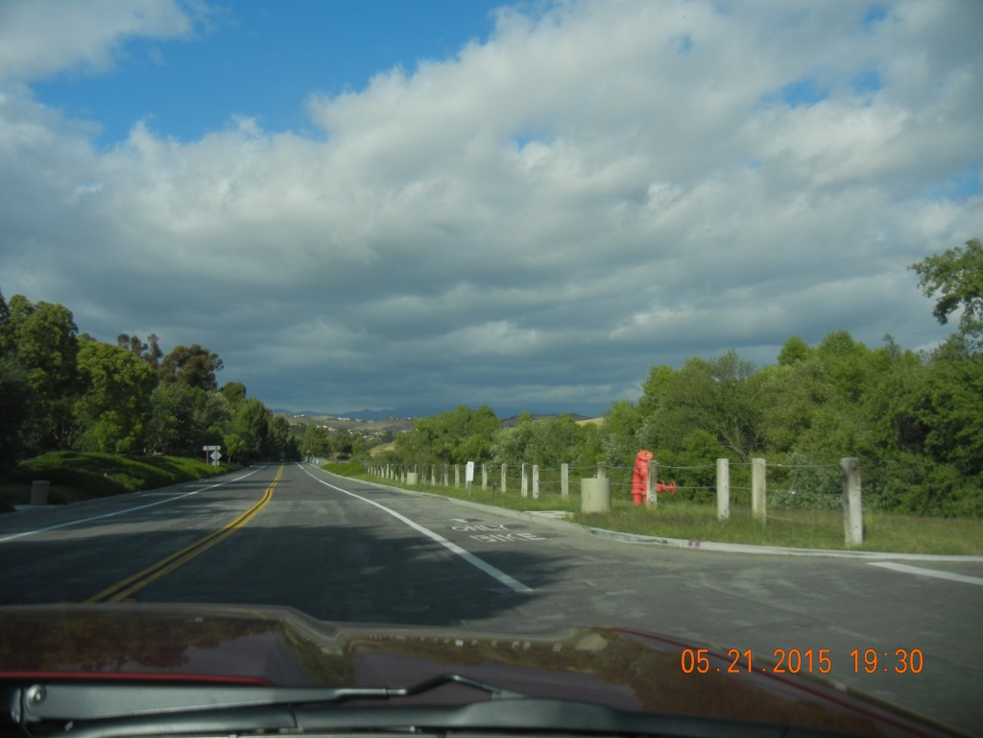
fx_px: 852
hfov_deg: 60.0
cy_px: 369
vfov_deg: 46.8
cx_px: 492
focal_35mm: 30
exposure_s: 1/454
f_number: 7
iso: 160
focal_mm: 5.4
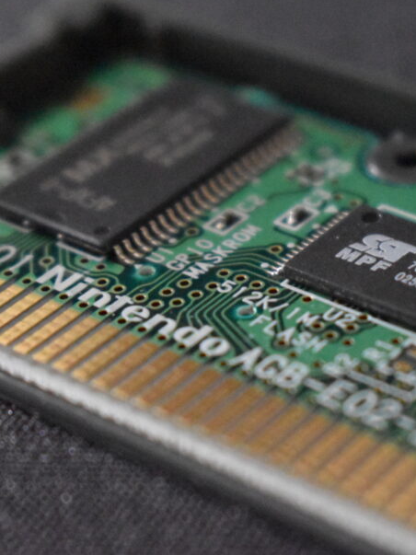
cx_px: 427
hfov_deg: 10.9
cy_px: 266
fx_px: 2161
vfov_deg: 14.6
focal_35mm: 135
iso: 12800
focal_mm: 55
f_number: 5.6
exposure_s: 1/60
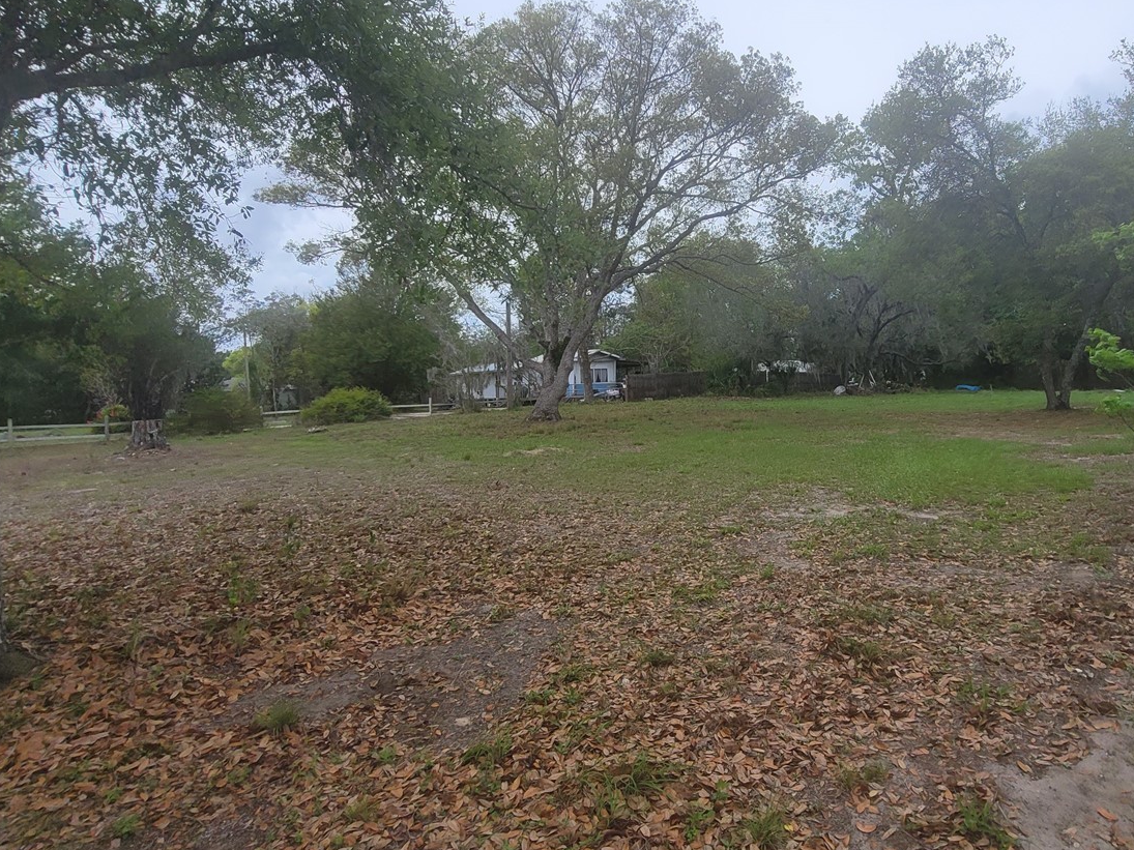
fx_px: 622
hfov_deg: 84.0
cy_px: 351
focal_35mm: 19
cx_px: 658
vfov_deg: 68.2
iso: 64
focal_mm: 2.2
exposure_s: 1/2252
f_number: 2.2
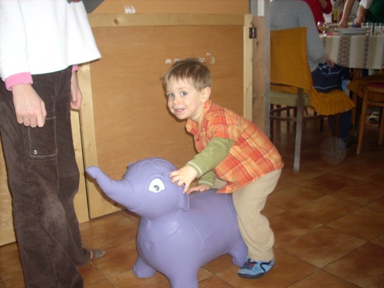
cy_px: 144
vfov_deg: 38.7
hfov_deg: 50.1
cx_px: 192
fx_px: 410
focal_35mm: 37
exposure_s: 1/60
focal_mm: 6.2
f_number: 2.8
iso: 200
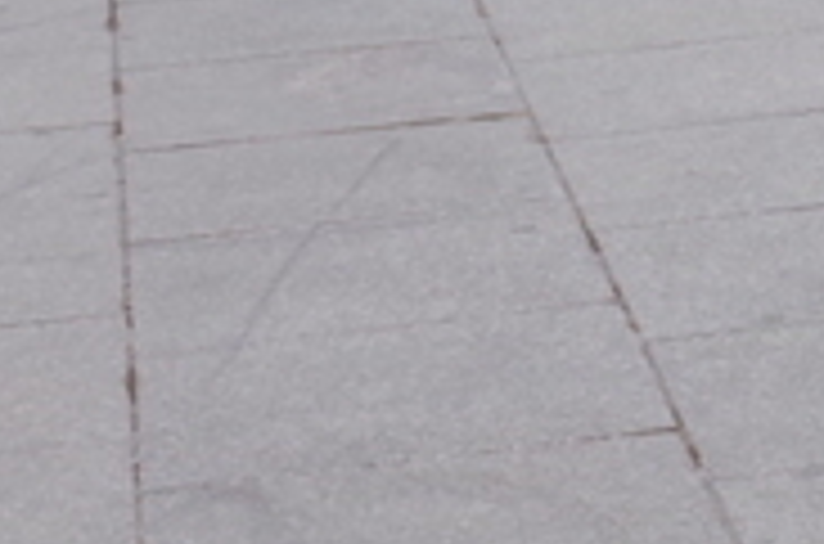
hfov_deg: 9.9
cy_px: -589
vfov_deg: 6.7
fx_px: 4475
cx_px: 1576
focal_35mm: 196
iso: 200
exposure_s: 1/2000
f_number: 4
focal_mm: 18.3
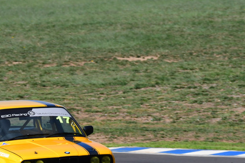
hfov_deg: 2.0
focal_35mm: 1042
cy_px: 132
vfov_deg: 1.3
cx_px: 48
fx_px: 7093
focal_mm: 420
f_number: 13
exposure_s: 1/640
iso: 400
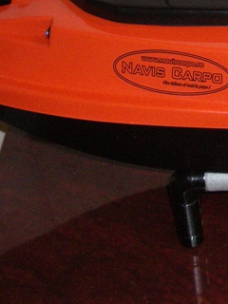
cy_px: 48
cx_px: 248
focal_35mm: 95
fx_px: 834
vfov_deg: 20.3
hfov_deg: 15.2
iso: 400
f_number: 2.7
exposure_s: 1/50
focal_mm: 6.2
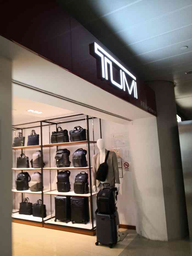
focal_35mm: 27
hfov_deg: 51.4
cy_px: 128
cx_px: 96
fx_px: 200
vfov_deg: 65.3
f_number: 1.6
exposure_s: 1/50
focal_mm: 3.95
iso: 50
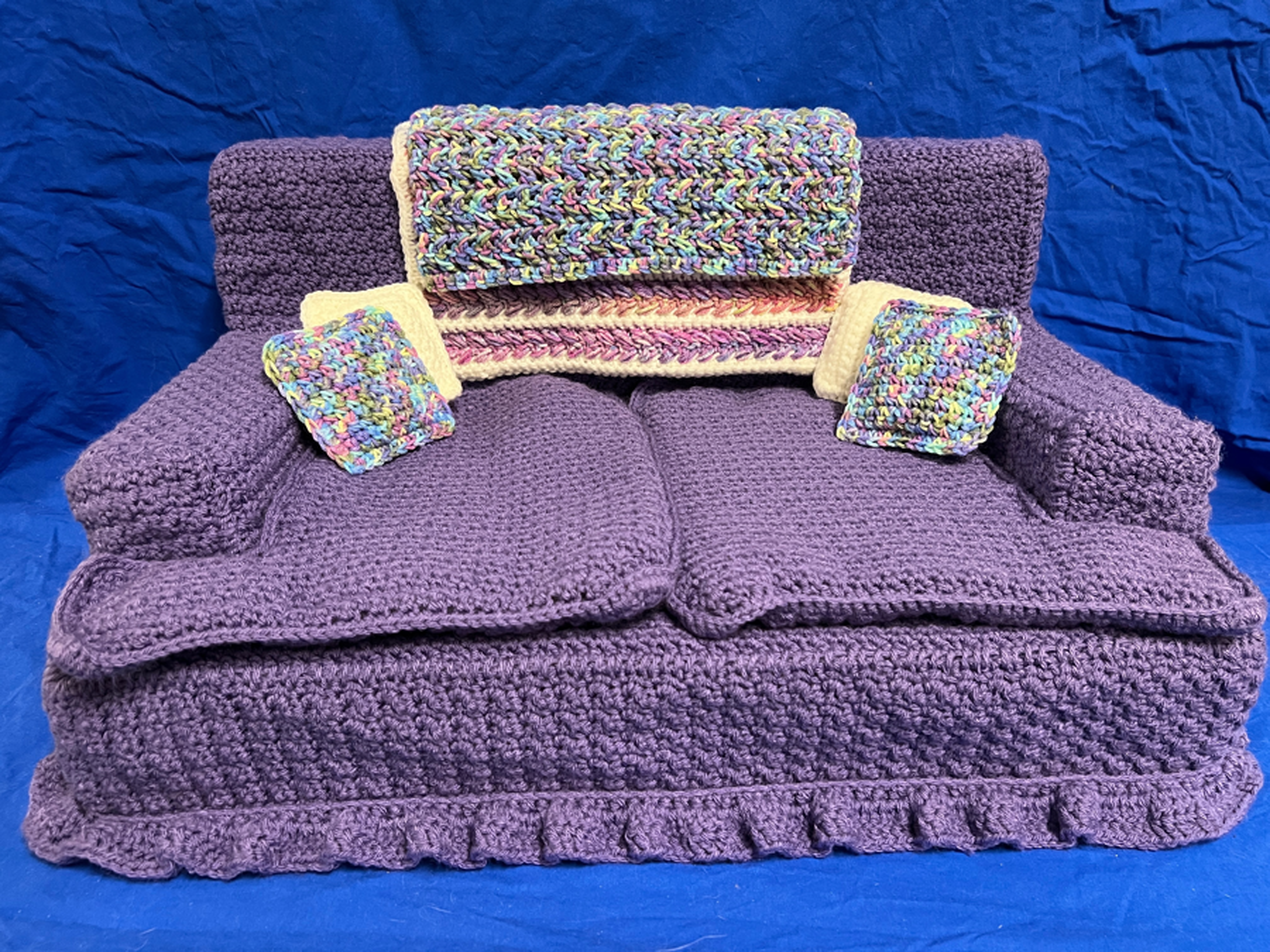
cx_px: 635
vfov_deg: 53.1
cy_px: 476
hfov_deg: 67.3
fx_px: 954
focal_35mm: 26
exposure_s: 1/60
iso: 320
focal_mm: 5.7
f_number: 1.5
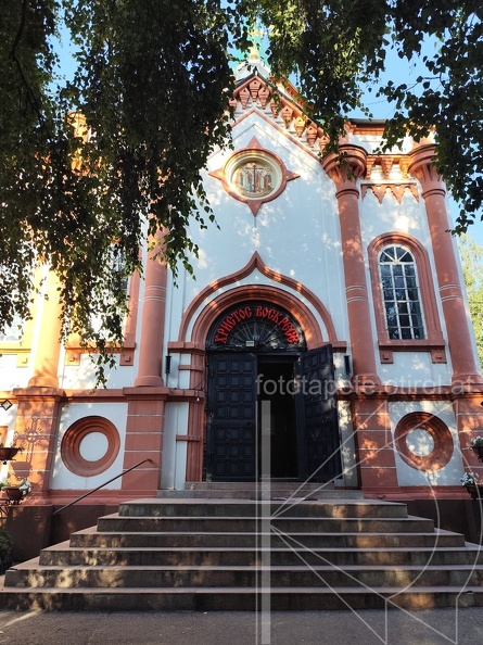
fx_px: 428
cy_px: 322
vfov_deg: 73.9
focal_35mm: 23
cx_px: 242
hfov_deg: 58.8
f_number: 1.65
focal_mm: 6.19
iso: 50
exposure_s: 1/284
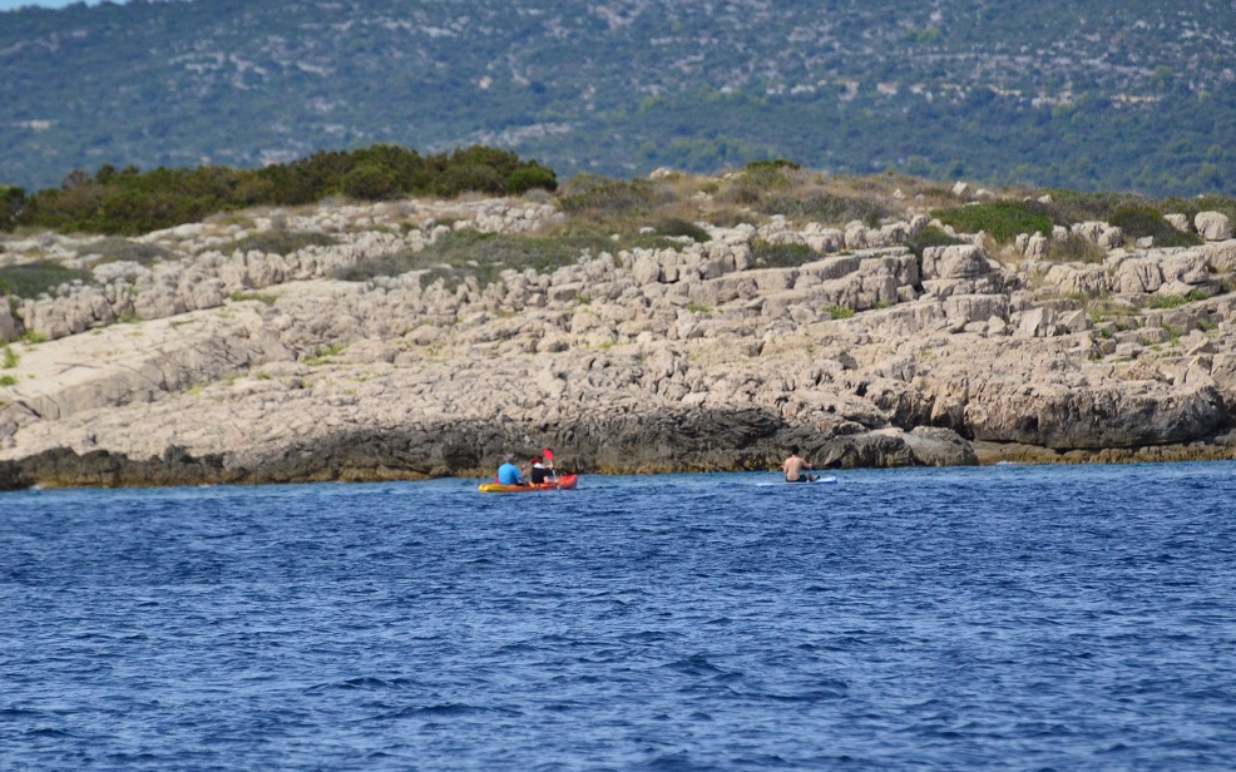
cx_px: 623
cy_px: 380
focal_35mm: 464
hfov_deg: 4.5
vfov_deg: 2.8
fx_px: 15628
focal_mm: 300
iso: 1400
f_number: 6.3
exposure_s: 1/8000
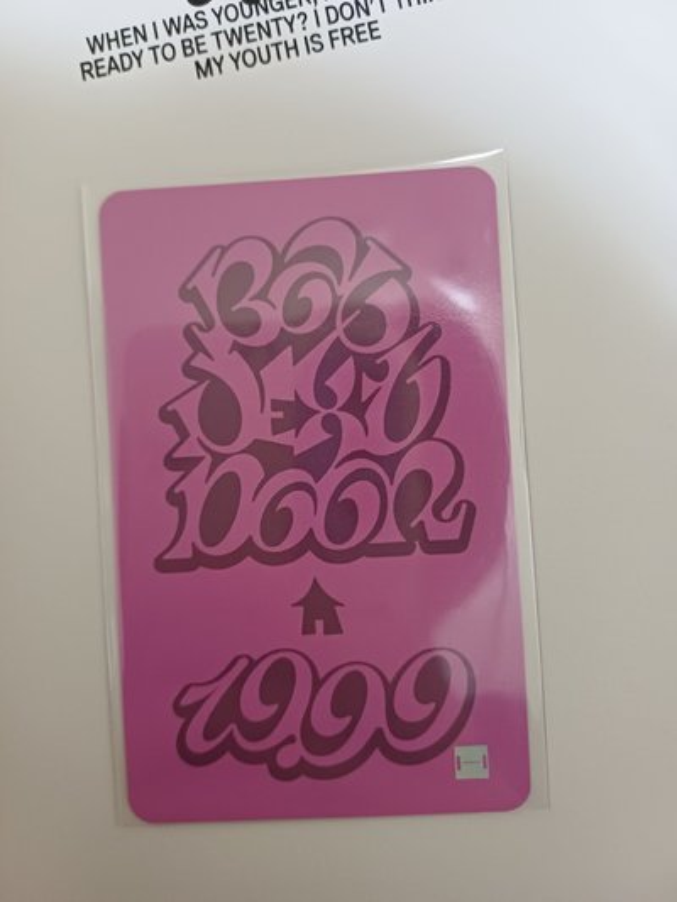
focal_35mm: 25
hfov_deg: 54.9
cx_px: 338
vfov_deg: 69.4
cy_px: 451
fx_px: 652
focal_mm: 4.65
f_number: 1.8
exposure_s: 1/20
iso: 800
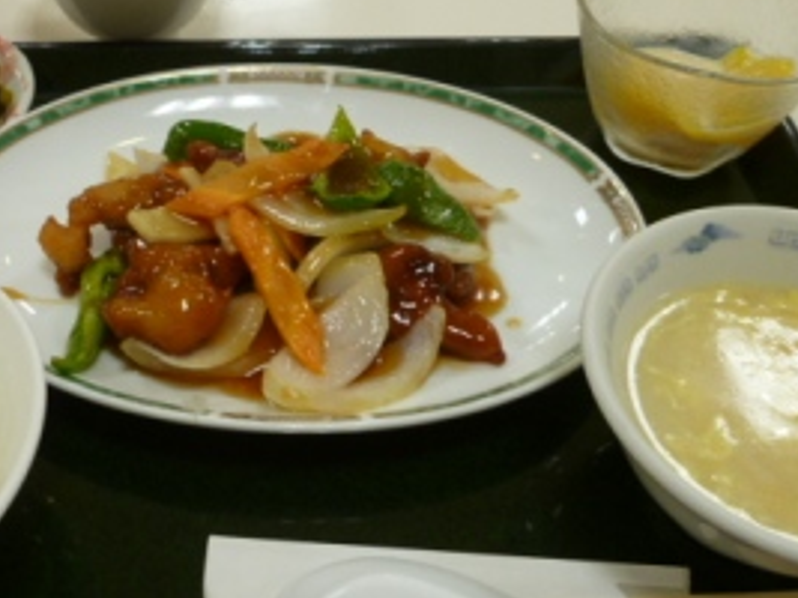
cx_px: 236
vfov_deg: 34.3
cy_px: 293
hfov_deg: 43.8
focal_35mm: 42
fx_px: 968
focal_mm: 4.5
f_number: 2.8
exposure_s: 1/40
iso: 80
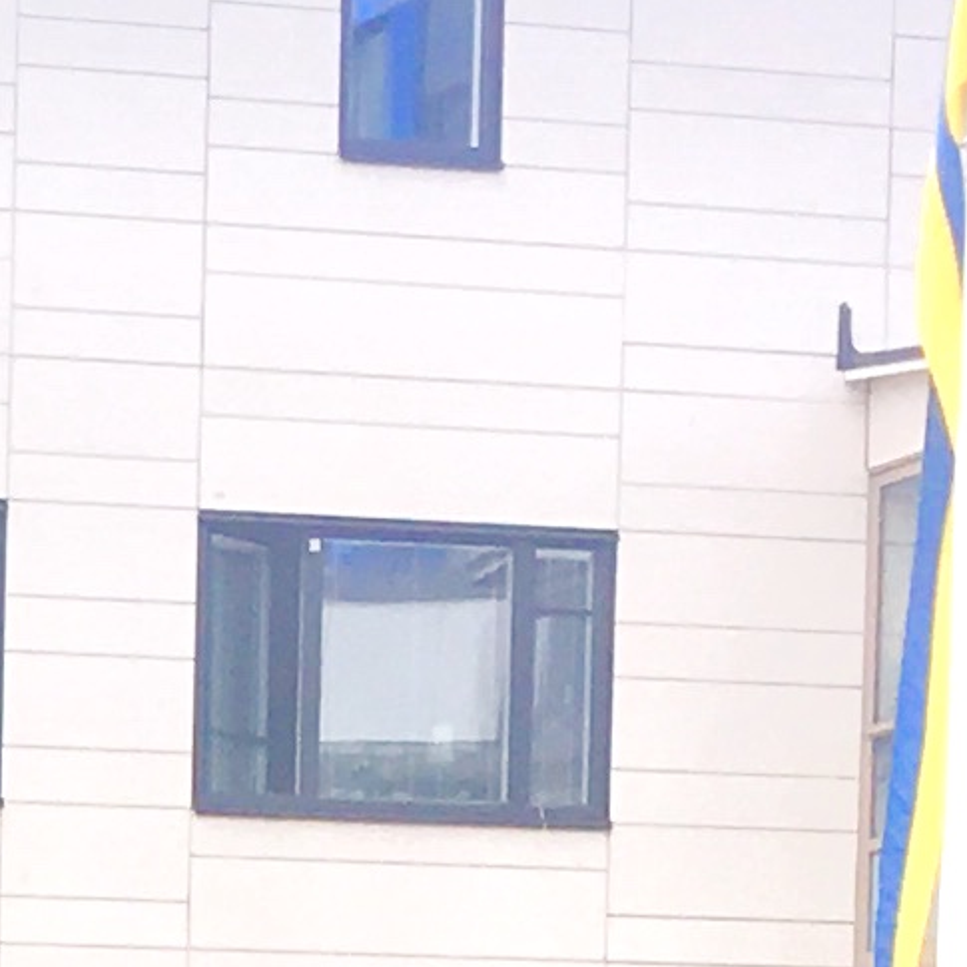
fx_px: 6732
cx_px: -1228
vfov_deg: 7.6
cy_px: 2420
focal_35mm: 213
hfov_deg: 7.7
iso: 25
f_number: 2.2
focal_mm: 4.15
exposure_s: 1/668
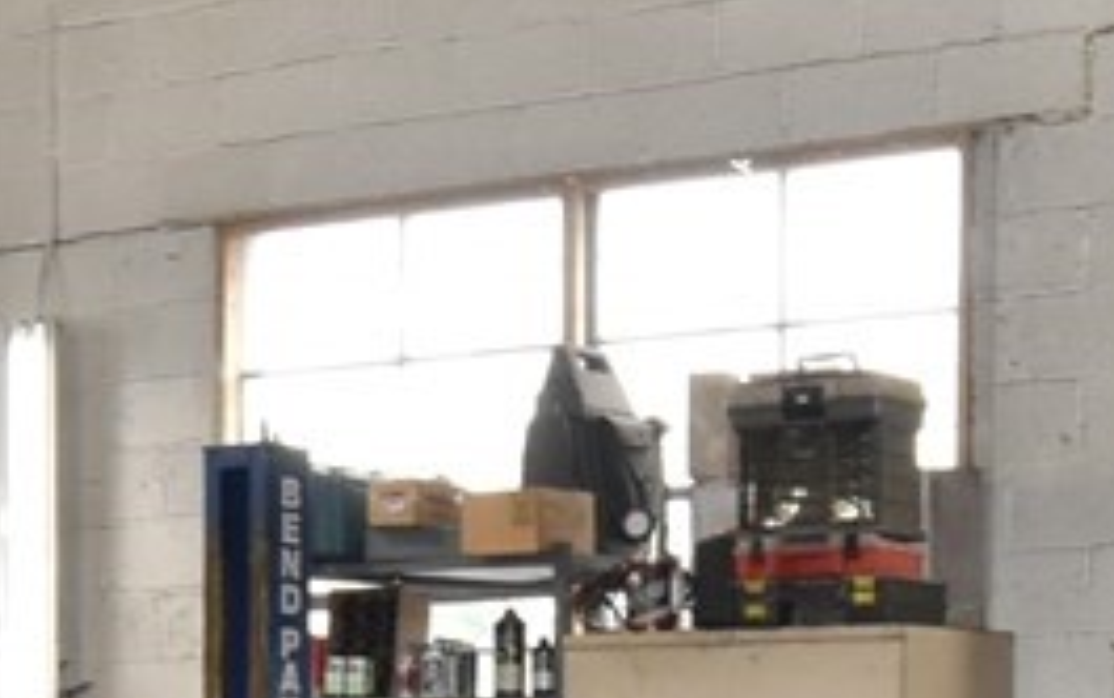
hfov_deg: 17.5
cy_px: 877
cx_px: 235
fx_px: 3585
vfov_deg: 10.9
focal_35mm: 118
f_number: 5
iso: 800
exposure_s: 1/200
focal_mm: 10
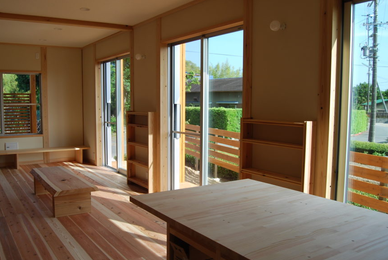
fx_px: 346
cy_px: 139
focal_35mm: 32
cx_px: 163
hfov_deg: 58.3
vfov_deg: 41.3
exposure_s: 1/125
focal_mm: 18
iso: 100
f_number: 5.6
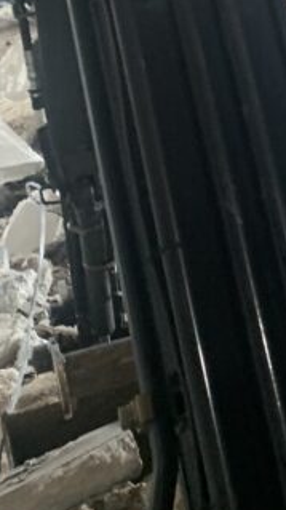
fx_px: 1229
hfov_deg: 12.0
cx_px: 550
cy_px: -30
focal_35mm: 91
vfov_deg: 22.3
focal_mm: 4.25
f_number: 1.8
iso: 80
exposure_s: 1/60
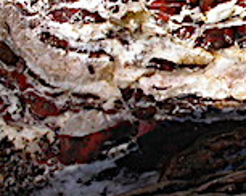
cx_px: 314
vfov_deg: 4.1
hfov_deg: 5.2
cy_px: 27
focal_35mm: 373
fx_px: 2712
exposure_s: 1/319
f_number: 6.2
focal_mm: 24.2
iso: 100
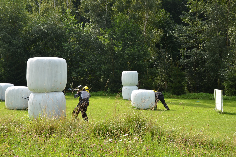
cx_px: 118
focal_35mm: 60
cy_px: 78
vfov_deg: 22.6
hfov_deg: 33.4
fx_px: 393
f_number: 8
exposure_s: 1/250
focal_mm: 40
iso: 140
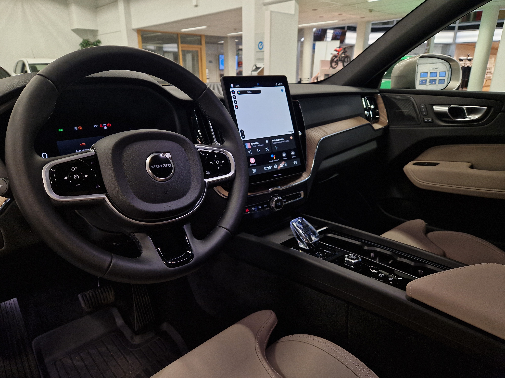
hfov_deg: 73.9
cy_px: 189
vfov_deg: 58.9
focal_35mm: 23
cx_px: 252
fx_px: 336
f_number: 1.8
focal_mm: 5.4
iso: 125
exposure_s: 1/50
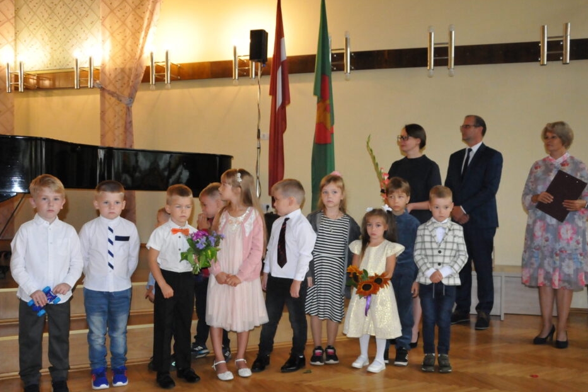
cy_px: 208
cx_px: 309
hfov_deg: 55.0
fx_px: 564
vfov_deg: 38.3
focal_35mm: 35
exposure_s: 1/200
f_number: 3.8
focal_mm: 21
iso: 3200
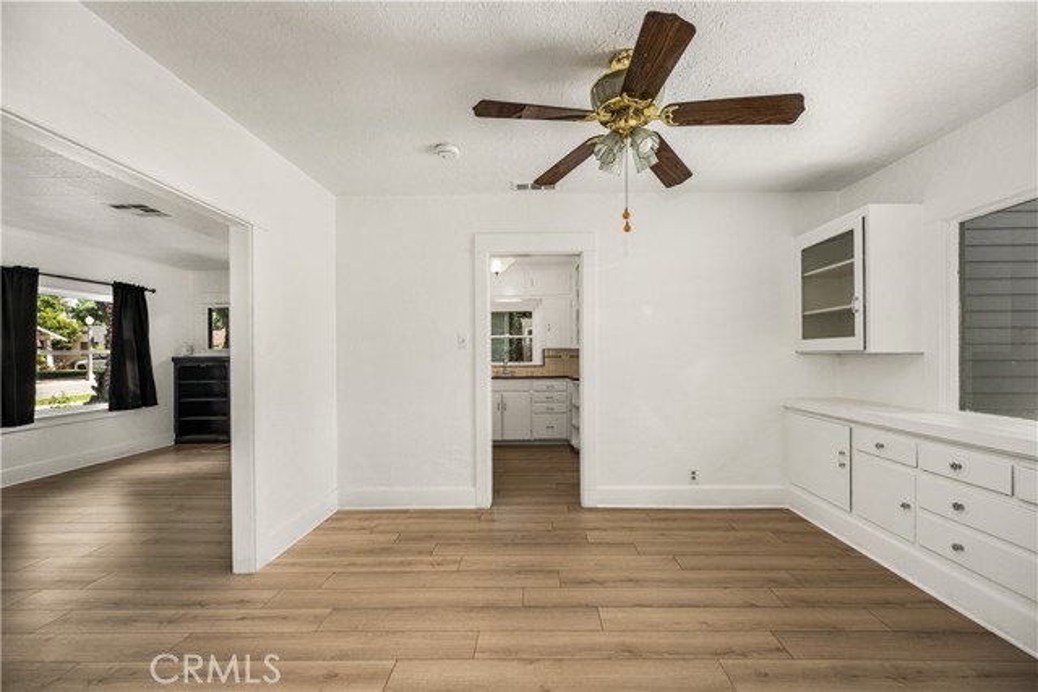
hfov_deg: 104.2
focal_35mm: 14
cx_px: 519
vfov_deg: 81.2
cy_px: 346
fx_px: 404
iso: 100
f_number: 5.6
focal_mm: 14
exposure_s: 1/15
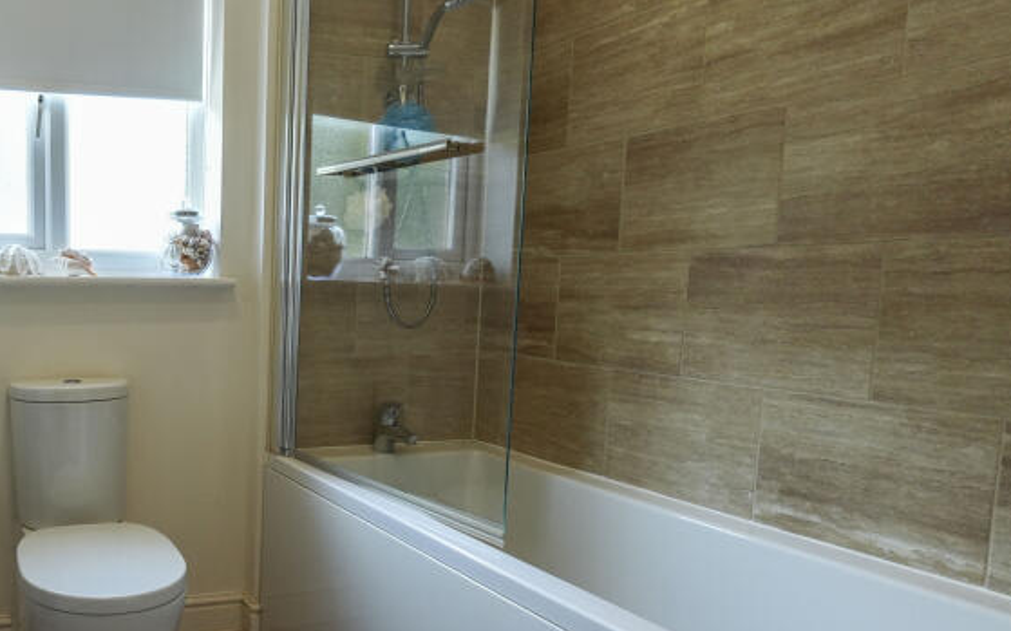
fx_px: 771
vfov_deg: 44.4
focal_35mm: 28
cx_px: 141
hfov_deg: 58.8
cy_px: 355
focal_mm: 10
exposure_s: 1/160
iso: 640
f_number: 4
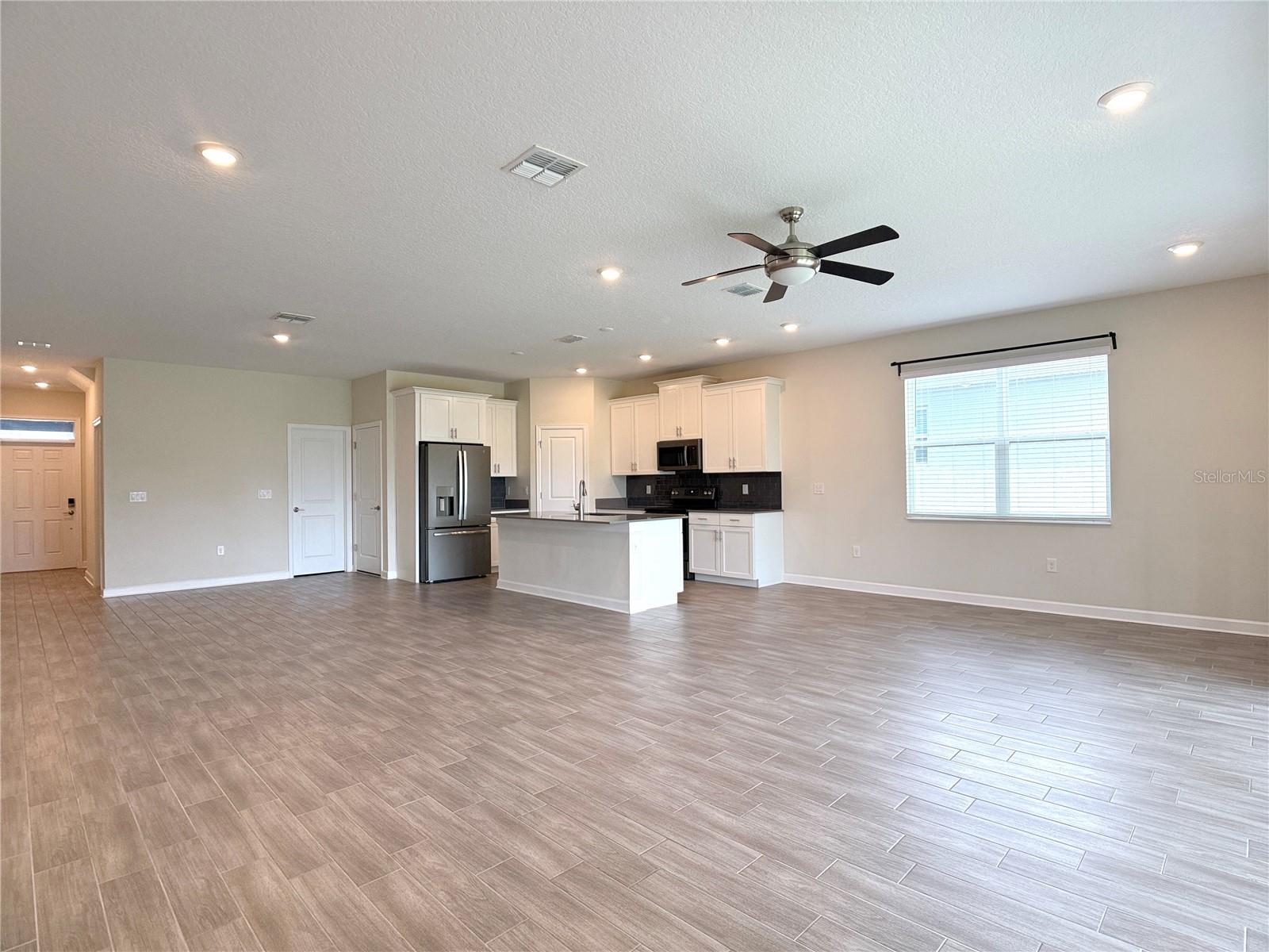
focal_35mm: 24
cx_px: 634
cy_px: 476
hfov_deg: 71.6
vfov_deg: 56.8
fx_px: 880
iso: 200
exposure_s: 1/237
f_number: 1.78
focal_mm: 6.76
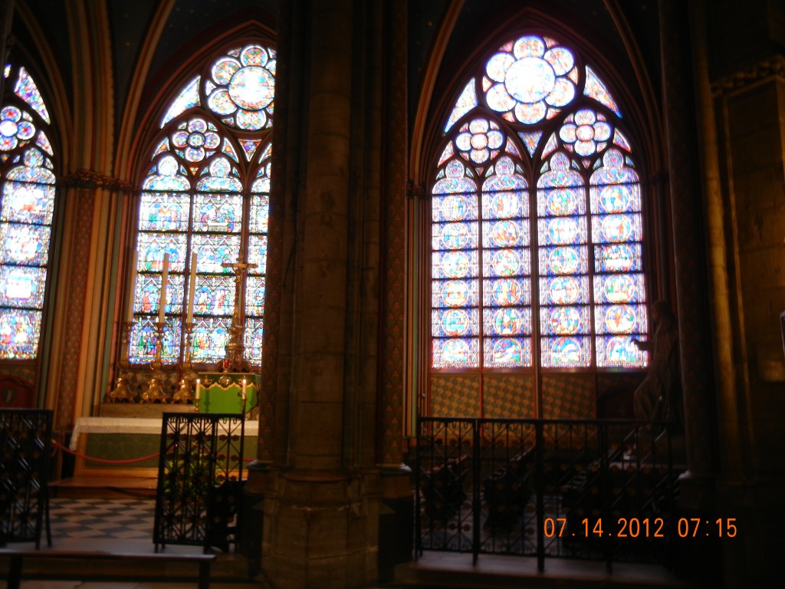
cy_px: 294
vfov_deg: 46.8
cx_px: 392
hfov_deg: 60.0
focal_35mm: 30
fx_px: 680
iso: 200
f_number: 3.5
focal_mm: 5.4
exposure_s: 1/4.9
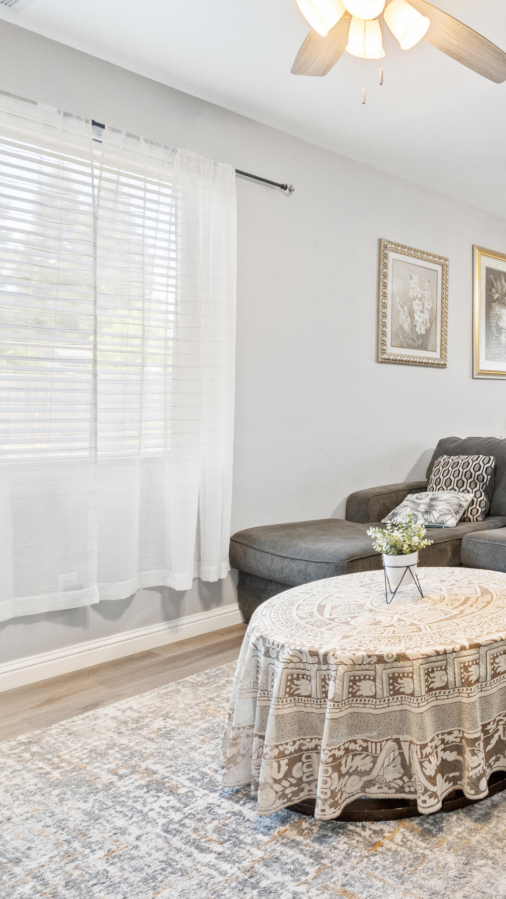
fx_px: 644
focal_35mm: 27
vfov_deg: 69.8
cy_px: 427
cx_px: 581
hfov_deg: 35.4
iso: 2000
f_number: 10
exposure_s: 1/2
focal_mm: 16
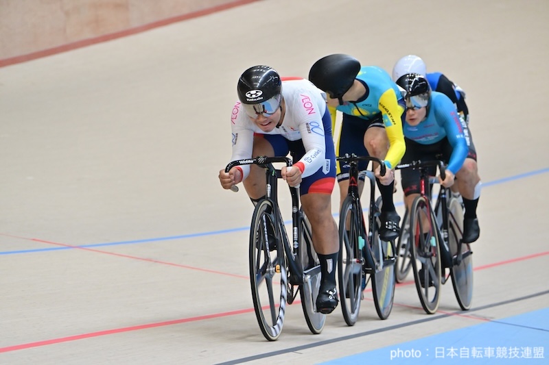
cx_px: 274
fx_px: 4574
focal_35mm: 300
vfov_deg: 4.6
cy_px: 182
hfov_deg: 6.9
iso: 5000
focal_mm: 300
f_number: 8
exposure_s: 1/500
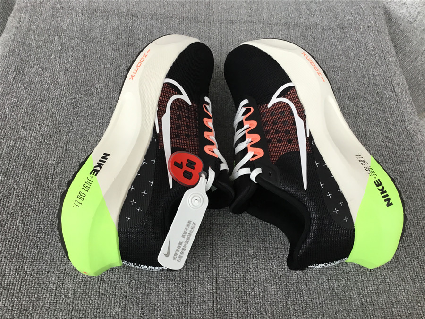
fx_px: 381
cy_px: 160
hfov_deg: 58.4
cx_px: 212
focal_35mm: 31
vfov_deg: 45.4
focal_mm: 3.3
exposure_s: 1/33
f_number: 2.4
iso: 25
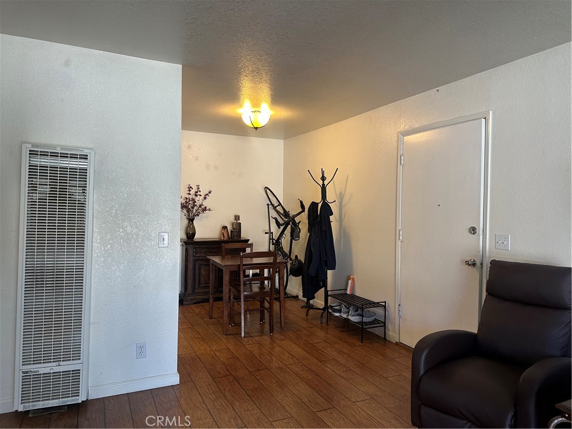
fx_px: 397
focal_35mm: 24
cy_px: 214
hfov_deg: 71.6
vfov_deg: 56.8
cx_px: 286
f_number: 1.78
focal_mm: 6.86
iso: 160
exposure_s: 1/120
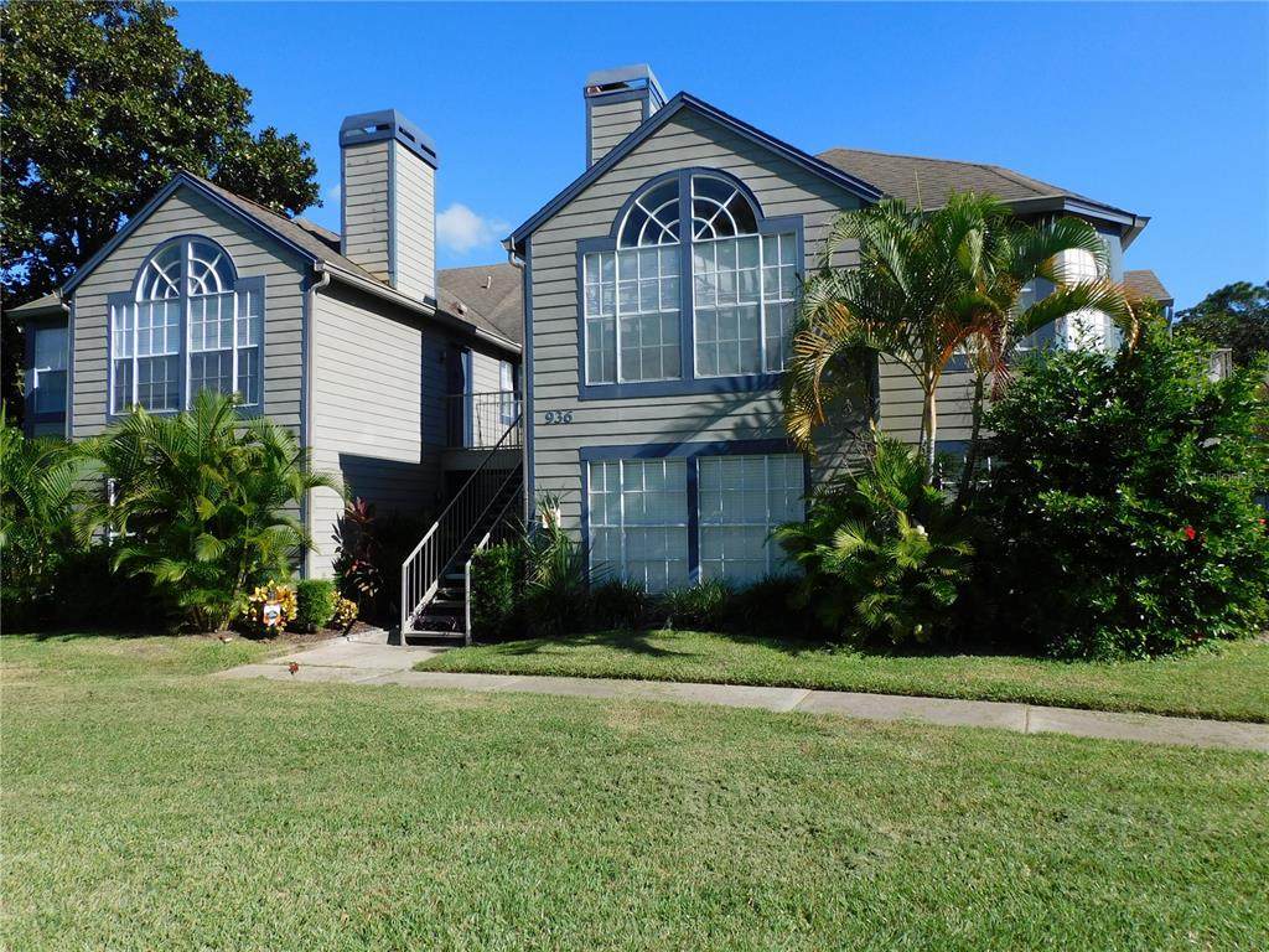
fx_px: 880
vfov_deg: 56.8
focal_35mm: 24
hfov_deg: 71.6
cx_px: 634
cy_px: 476
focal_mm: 4.3
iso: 125
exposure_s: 1/1250
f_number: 3.3
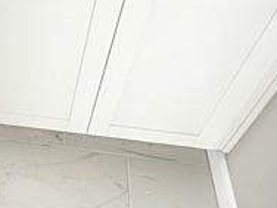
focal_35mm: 56
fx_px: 448
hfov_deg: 30.5
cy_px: 60
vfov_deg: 25.9
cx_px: -32
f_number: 2.2
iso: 50
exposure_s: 1/158
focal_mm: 2.22
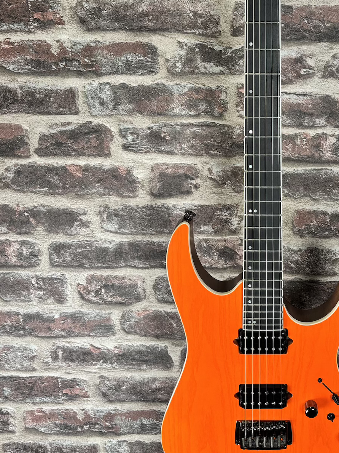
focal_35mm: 42
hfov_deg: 33.5
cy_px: 161
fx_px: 549
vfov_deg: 44.3
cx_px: 261
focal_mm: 5.96
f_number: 1.6
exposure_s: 1/121
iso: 125
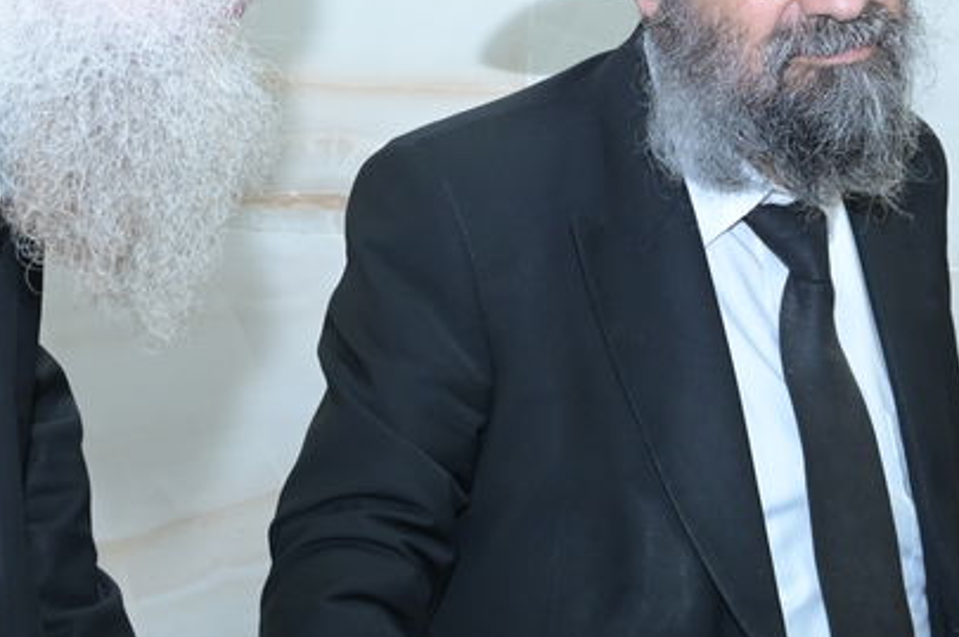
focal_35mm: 83
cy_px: 12
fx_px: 2208
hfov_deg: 24.5
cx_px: 500
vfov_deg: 16.1
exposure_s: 1/200
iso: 1600
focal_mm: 24
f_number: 5
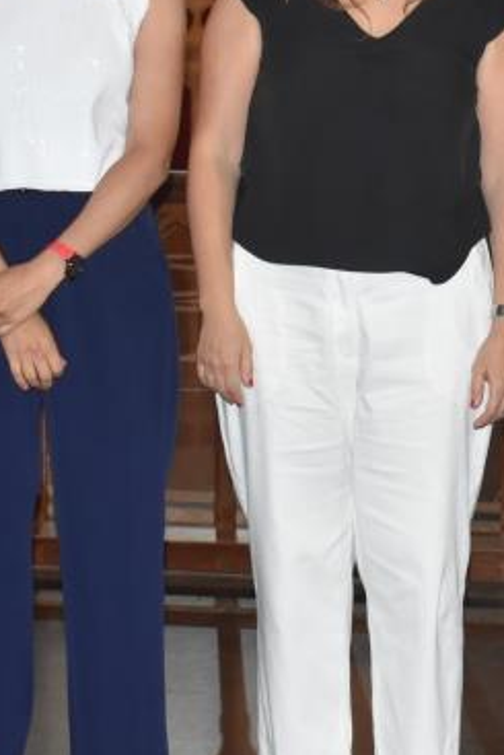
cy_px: 316
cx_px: 718
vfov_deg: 14.0
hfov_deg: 9.2
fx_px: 3071
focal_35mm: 146
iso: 1600
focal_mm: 35
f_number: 5.6
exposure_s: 1/60
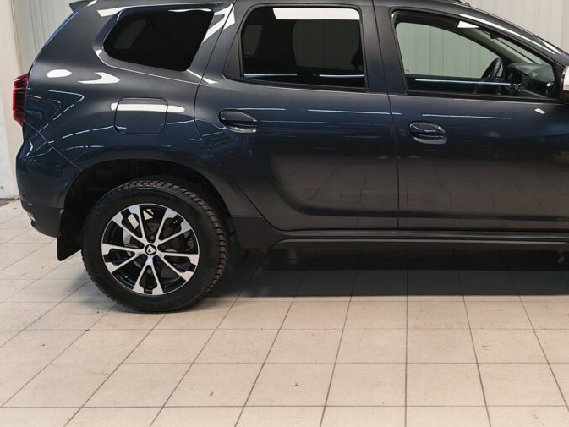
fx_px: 575
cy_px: 159
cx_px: 404
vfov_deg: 40.4
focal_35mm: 35
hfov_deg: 51.1
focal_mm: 5.4
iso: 80
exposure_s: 1/50
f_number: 1.6
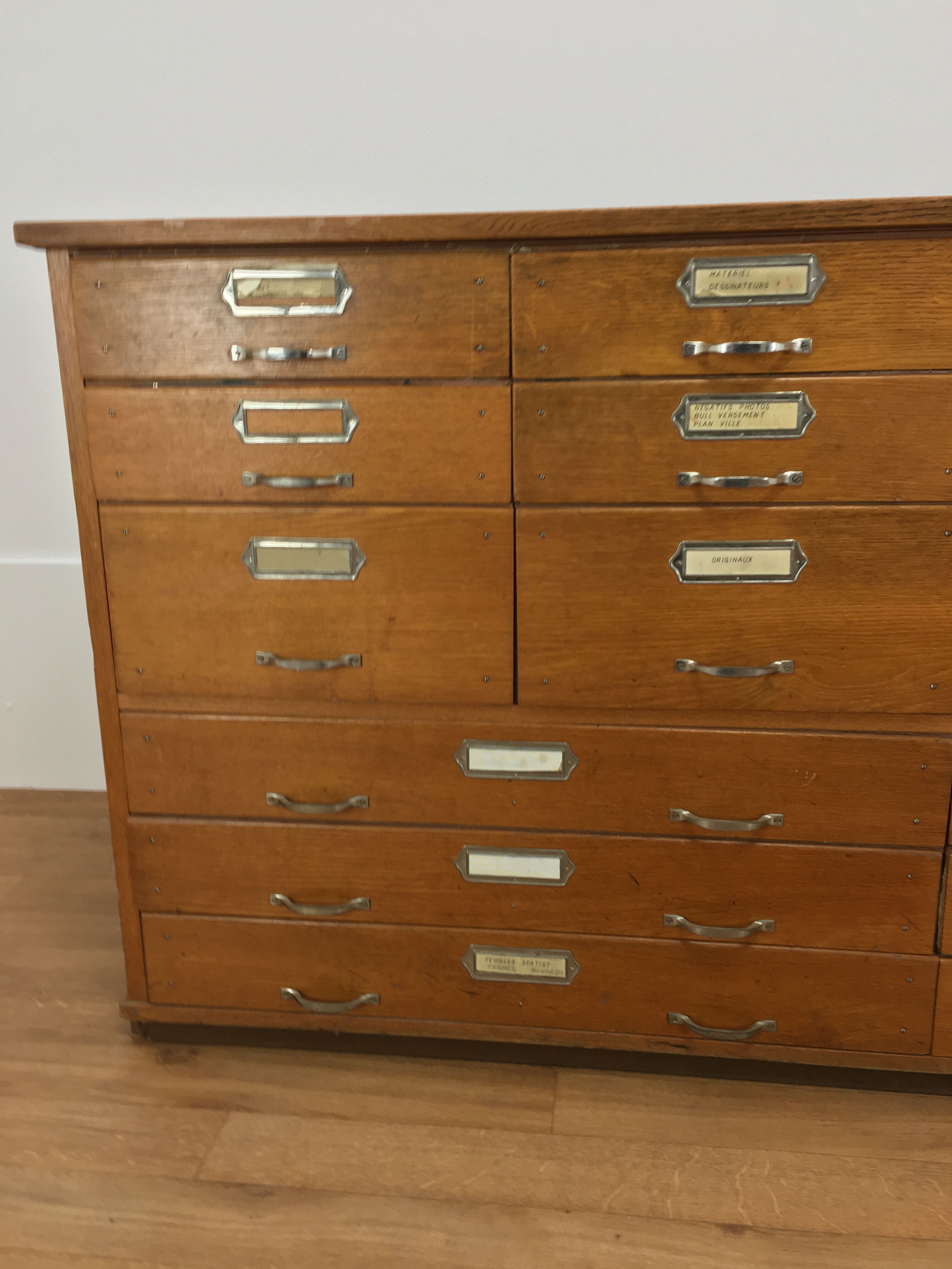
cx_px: 476
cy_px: 634
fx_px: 1063
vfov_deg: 61.7
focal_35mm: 29
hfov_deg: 48.2
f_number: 2.2
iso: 50
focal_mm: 4.15
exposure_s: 1/33
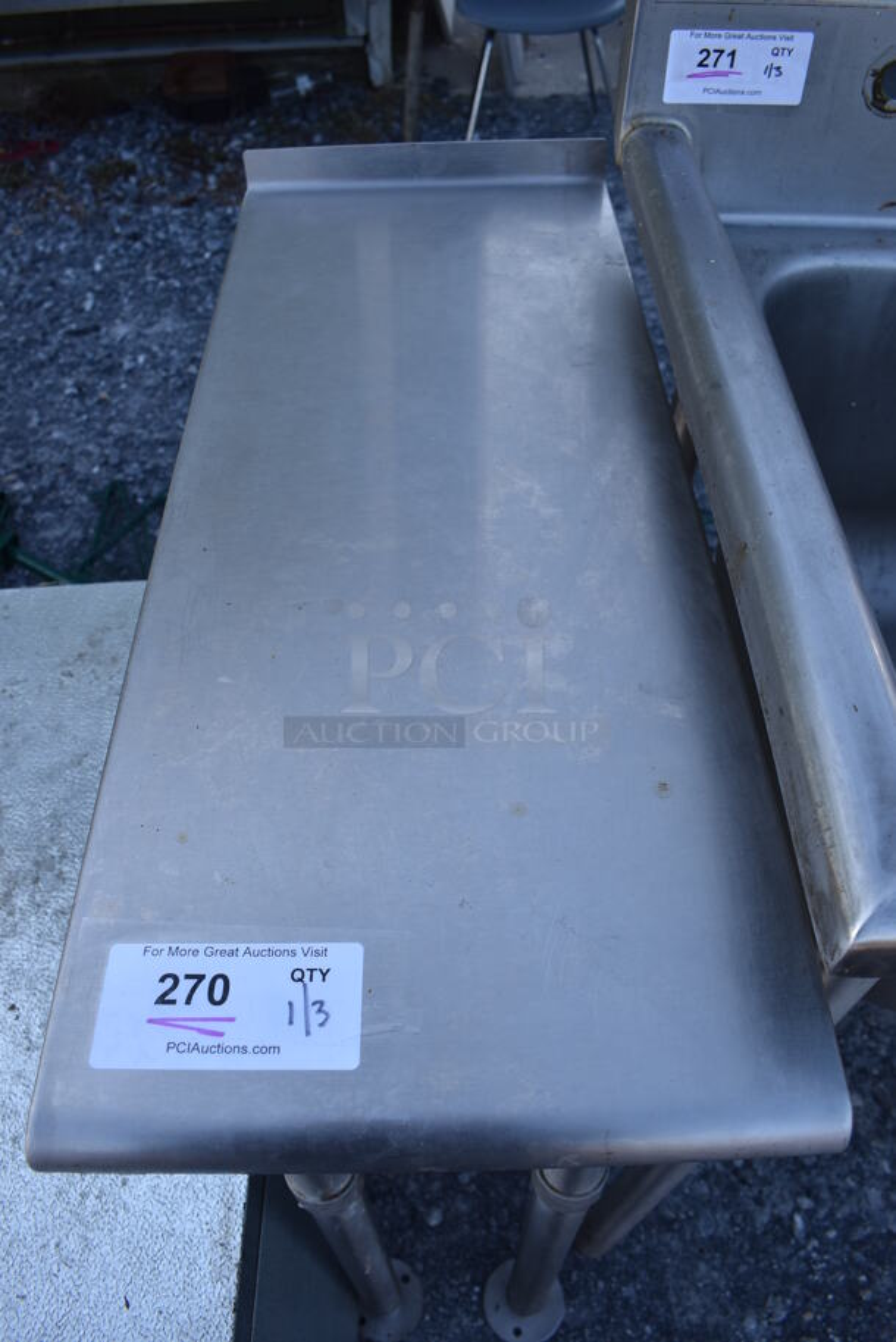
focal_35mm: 27
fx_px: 1006
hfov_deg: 48.0
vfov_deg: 67.3
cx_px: 448
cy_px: 671
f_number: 6.3
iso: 200
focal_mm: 18
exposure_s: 1/250
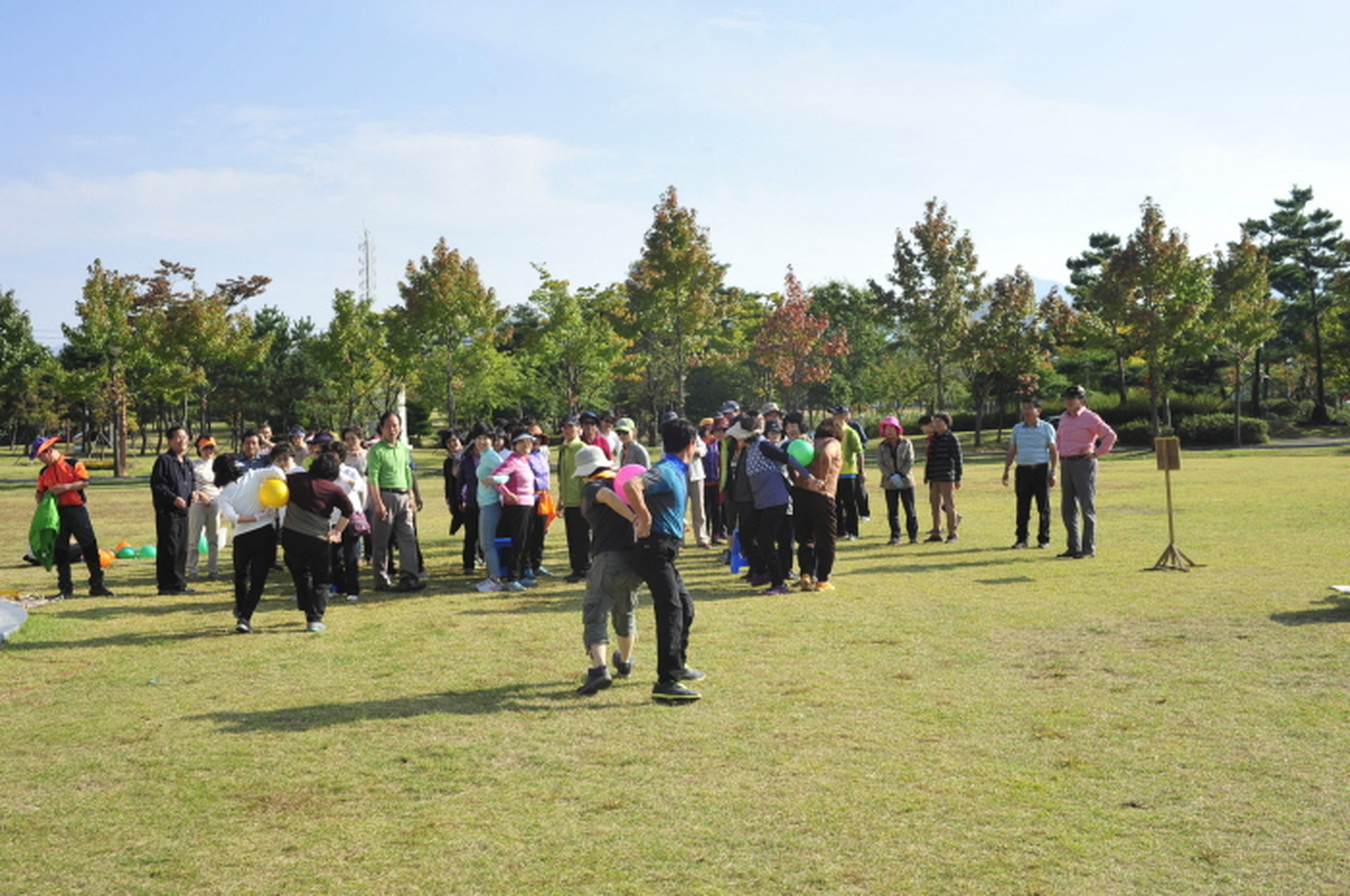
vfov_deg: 30.4
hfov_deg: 44.5
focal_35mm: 44
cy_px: 448
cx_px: 675
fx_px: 1648
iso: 200
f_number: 11
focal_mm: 44
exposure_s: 1/125
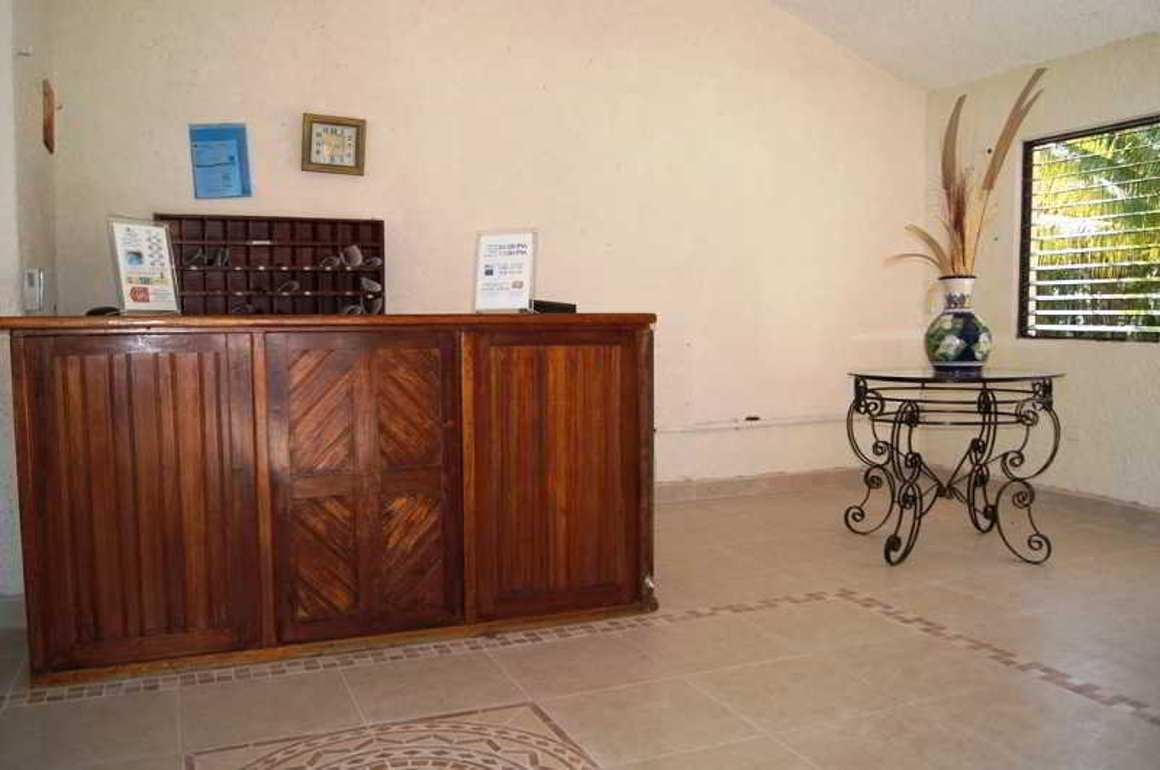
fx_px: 965
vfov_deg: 43.5
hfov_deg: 62.0
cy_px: 385
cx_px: 580
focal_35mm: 30
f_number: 4
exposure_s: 1/160
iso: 200
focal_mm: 20
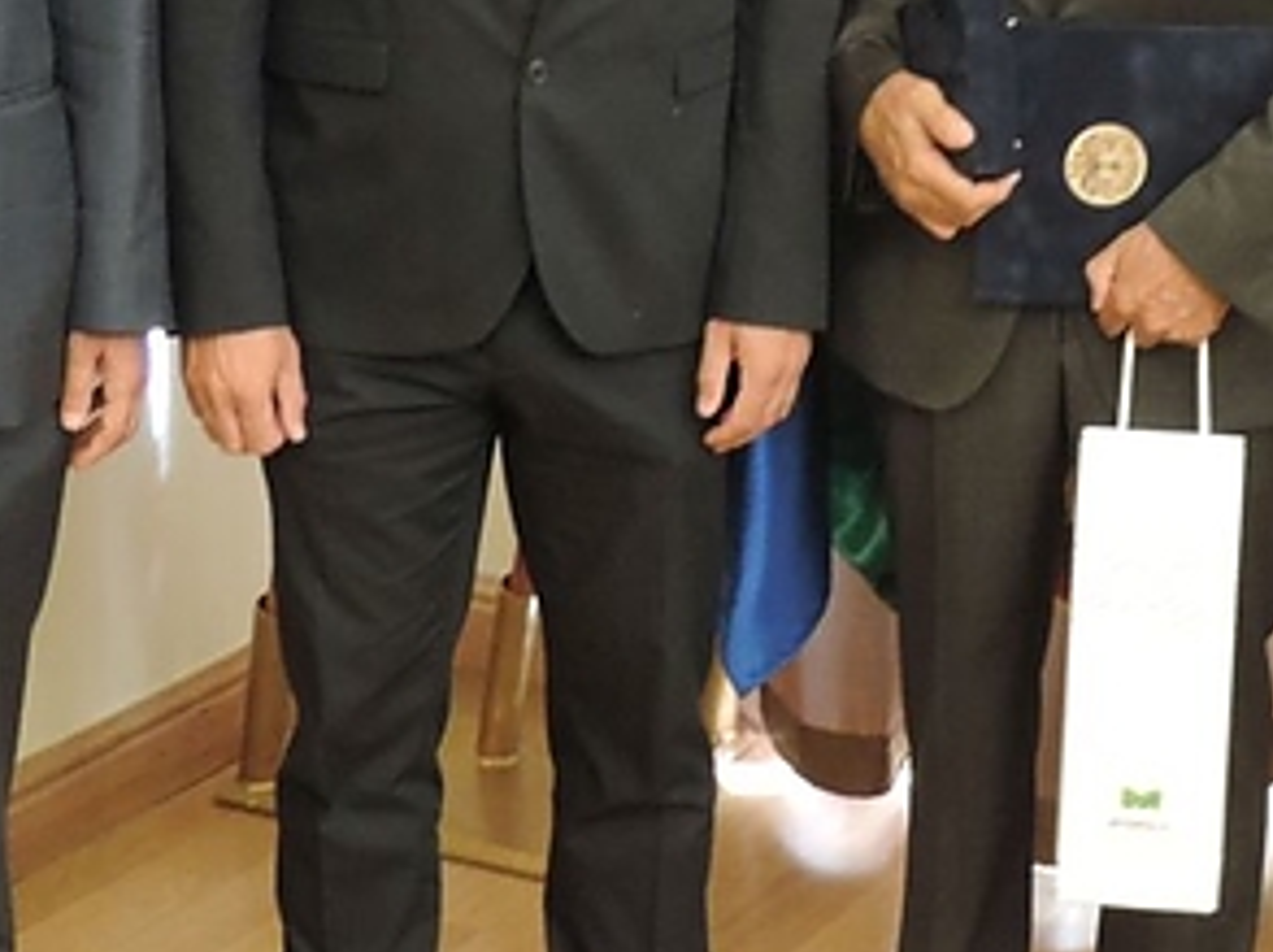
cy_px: -11
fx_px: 3893
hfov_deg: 18.5
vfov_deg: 13.7
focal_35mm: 106
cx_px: 925
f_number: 3.5
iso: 800
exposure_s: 1/13
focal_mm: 8.3
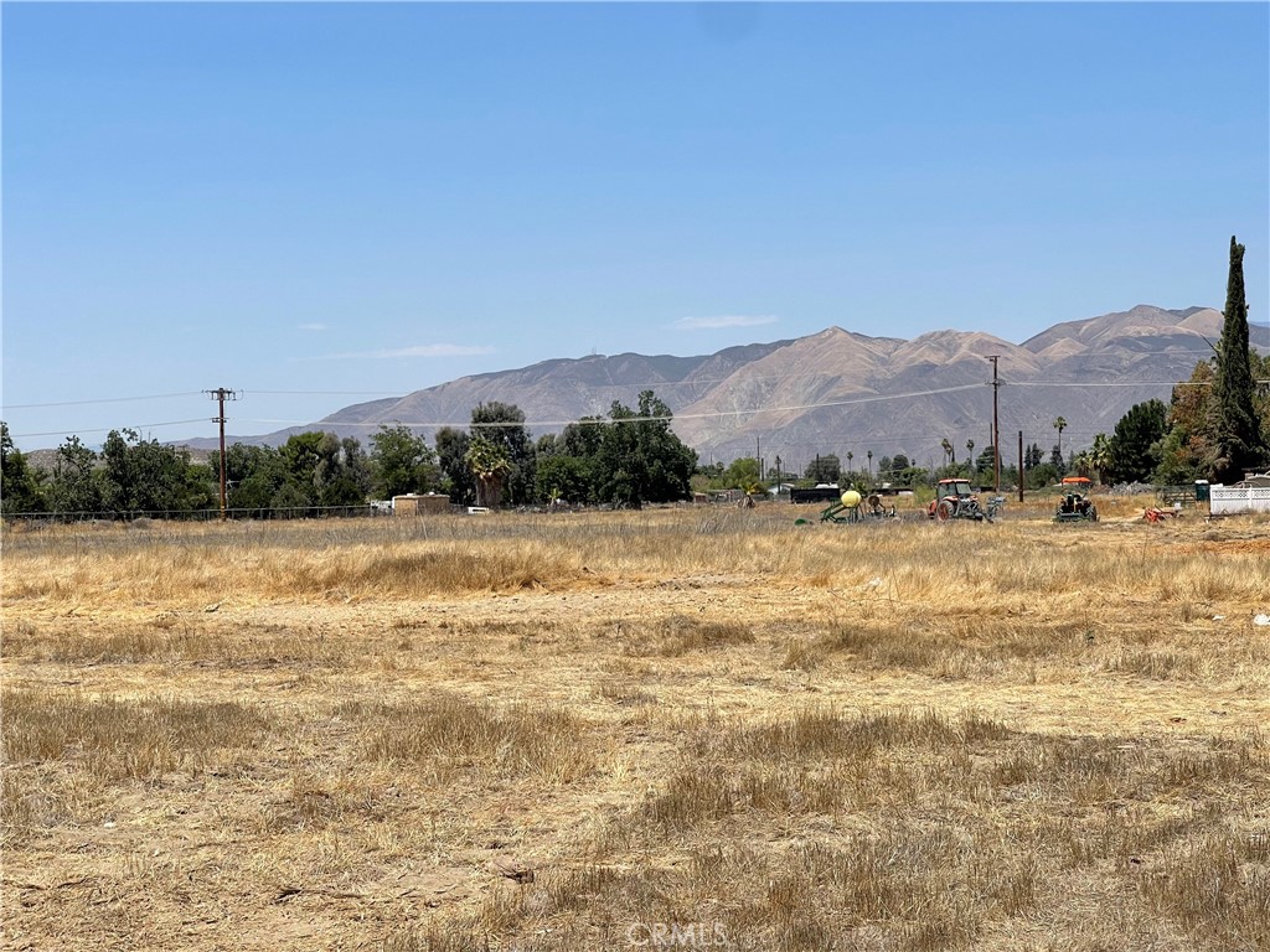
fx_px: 2348
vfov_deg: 22.9
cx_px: 635
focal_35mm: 64
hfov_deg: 30.3
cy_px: 476
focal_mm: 7.5
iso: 20
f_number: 2.2
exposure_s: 1/1698
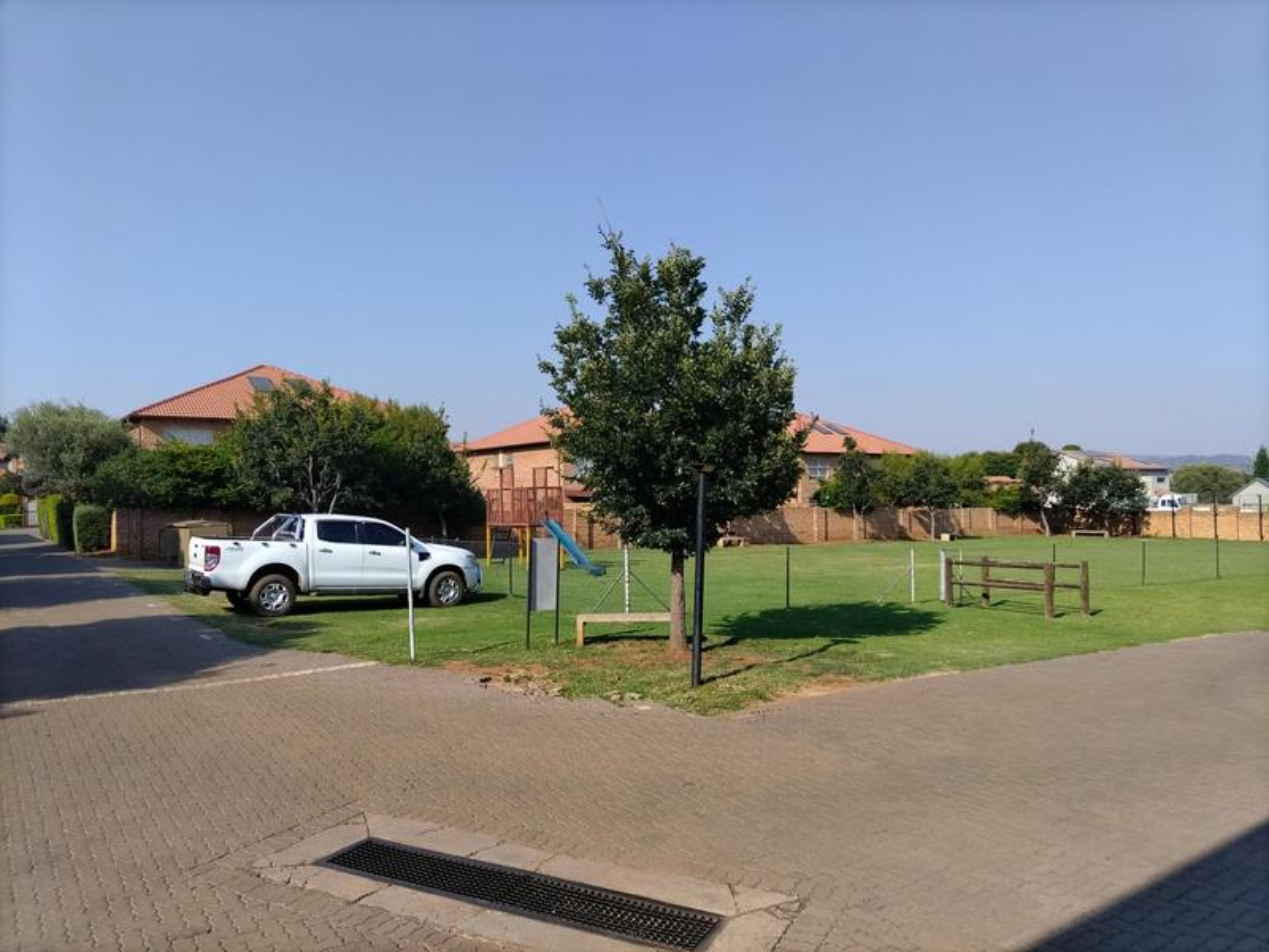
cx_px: 634
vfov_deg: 53.1
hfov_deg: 67.3
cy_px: 476
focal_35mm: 26
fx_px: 953
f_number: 1.8
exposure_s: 1/1208
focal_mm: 4.7
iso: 100
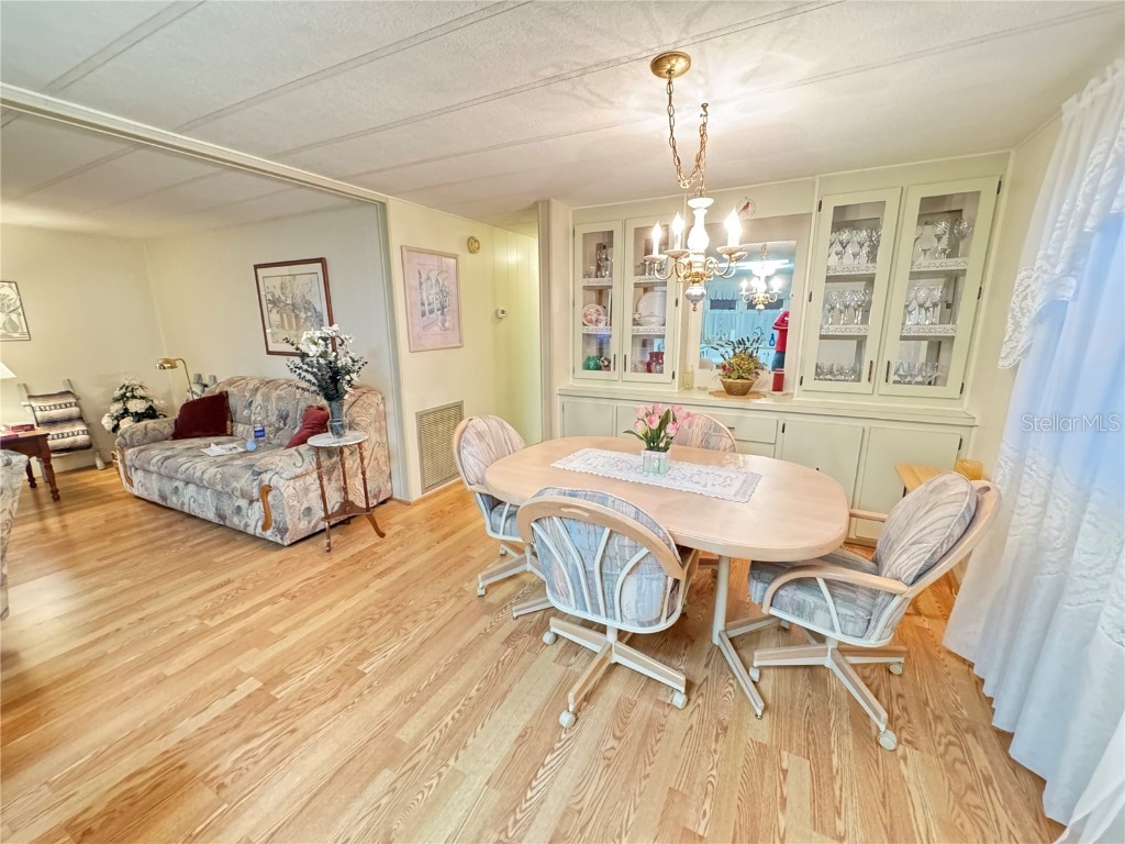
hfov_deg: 102.1
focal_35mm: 14
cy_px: 422
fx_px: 455
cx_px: 562
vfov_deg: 85.7
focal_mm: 2.22
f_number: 2.2
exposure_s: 1/40
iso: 1250
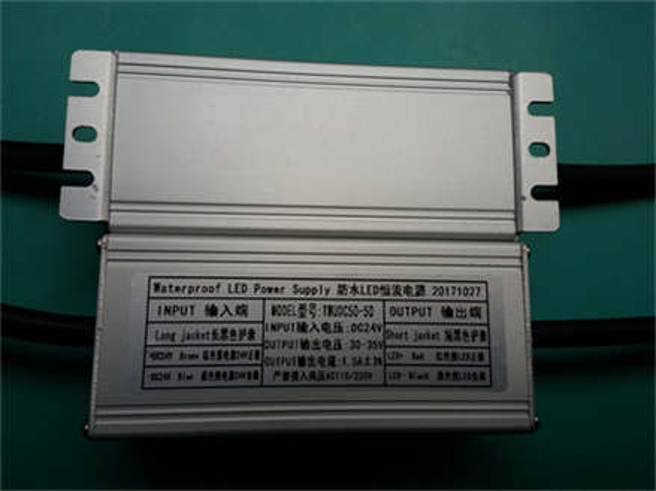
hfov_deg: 65.3
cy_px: 246
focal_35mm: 27
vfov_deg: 51.3
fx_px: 512
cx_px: 328
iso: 64
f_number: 2.09
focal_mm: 3.6
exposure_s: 1/100
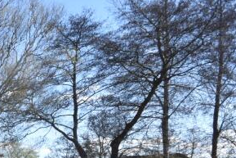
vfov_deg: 20.2
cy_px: 264
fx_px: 348
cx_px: -180
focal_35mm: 53
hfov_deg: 22.8
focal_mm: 10
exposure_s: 1/320
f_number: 9
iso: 200
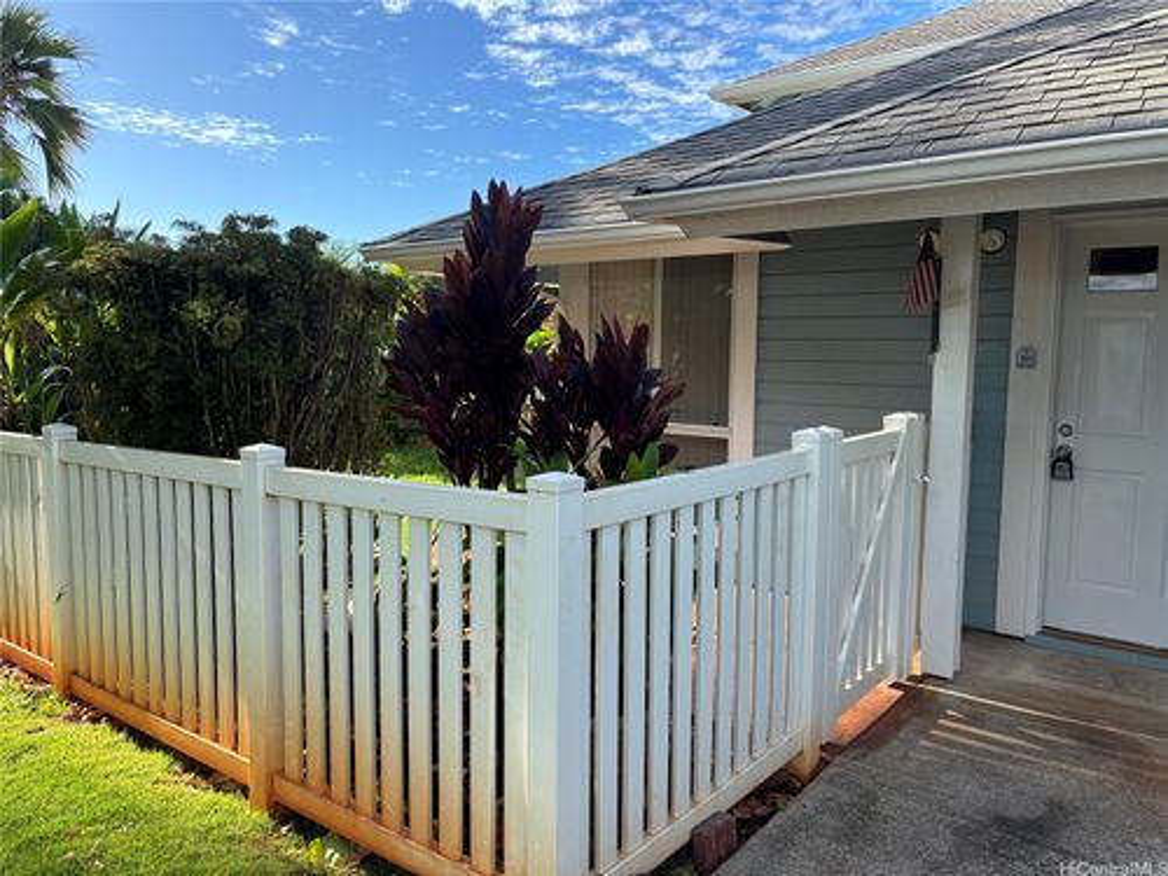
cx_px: 584
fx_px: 877
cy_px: 438
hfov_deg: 67.3
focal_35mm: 26
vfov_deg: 53.1
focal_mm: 5.96
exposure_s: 1/1027
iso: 50
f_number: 1.6
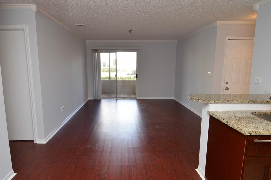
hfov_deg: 81.0
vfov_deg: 59.5
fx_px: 158
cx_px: 124
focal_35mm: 21
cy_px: 92
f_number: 4.5
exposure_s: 1/80
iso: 400
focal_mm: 12
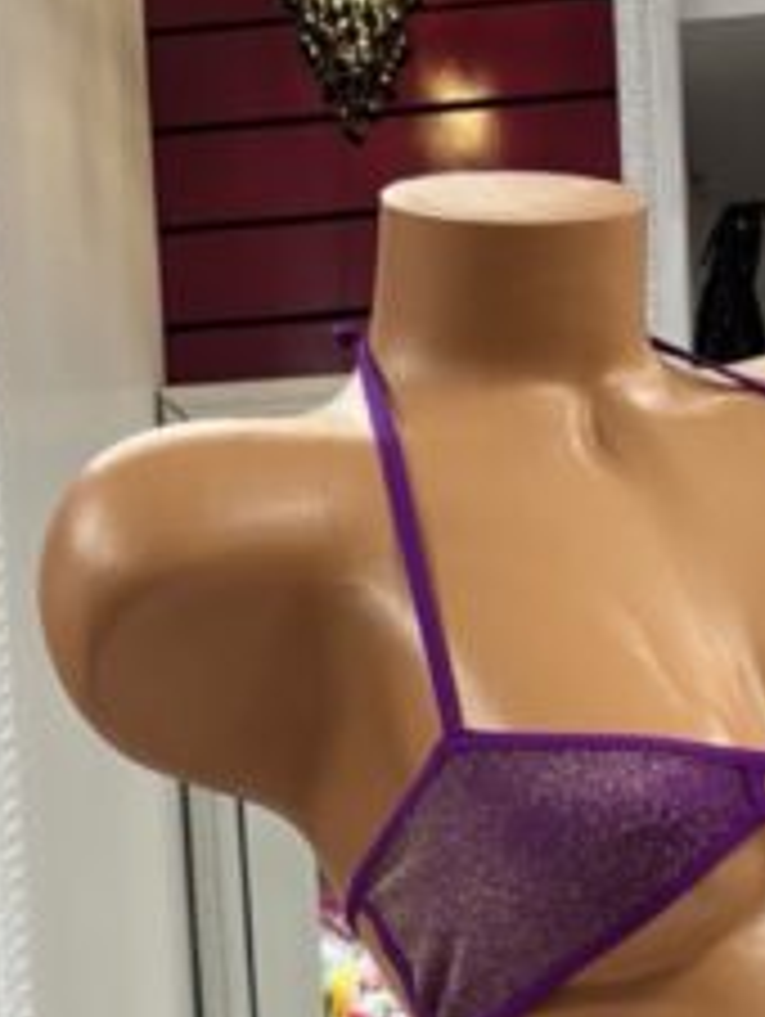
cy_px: 1112
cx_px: 770
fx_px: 2029
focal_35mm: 69
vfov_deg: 26.0
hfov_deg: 20.6
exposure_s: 1/60
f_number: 1.5
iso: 125
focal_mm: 5.7
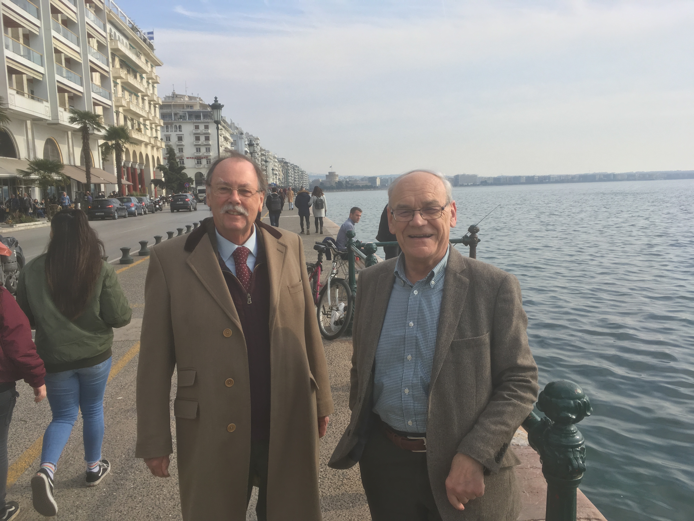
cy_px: 260
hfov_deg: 61.7
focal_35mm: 29
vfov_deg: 48.2
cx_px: 347
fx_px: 581
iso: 25
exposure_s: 1/746
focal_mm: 4.15
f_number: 2.2
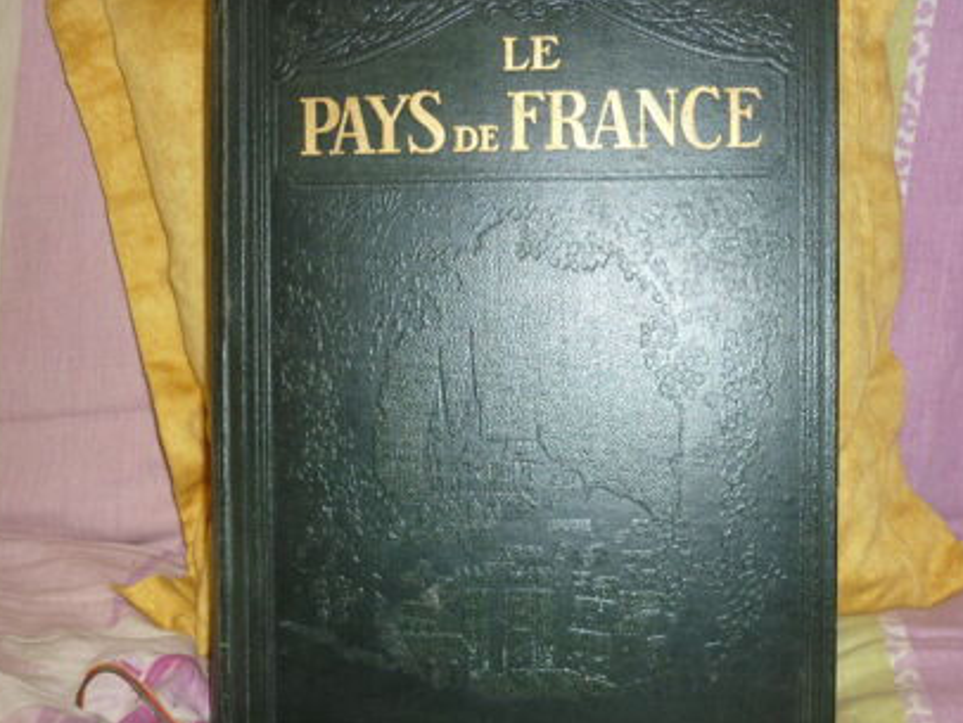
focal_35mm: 39
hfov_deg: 47.8
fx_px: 1086
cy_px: 360
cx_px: 515
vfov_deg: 36.9
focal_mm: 5.5
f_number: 2.8
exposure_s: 1/30
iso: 100
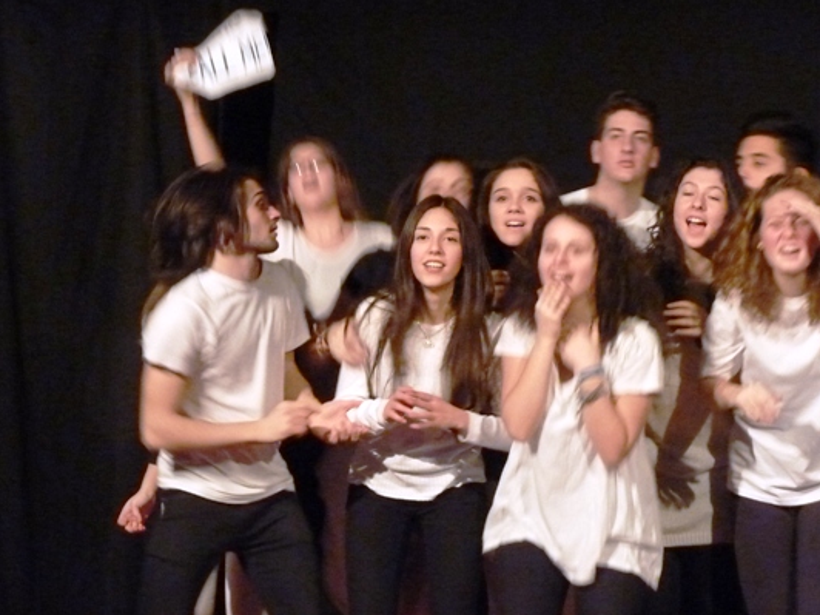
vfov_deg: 14.6
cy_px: 268
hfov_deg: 19.4
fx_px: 2393
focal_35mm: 101
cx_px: 459
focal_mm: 14.9
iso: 800
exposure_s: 1/25
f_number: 3.4
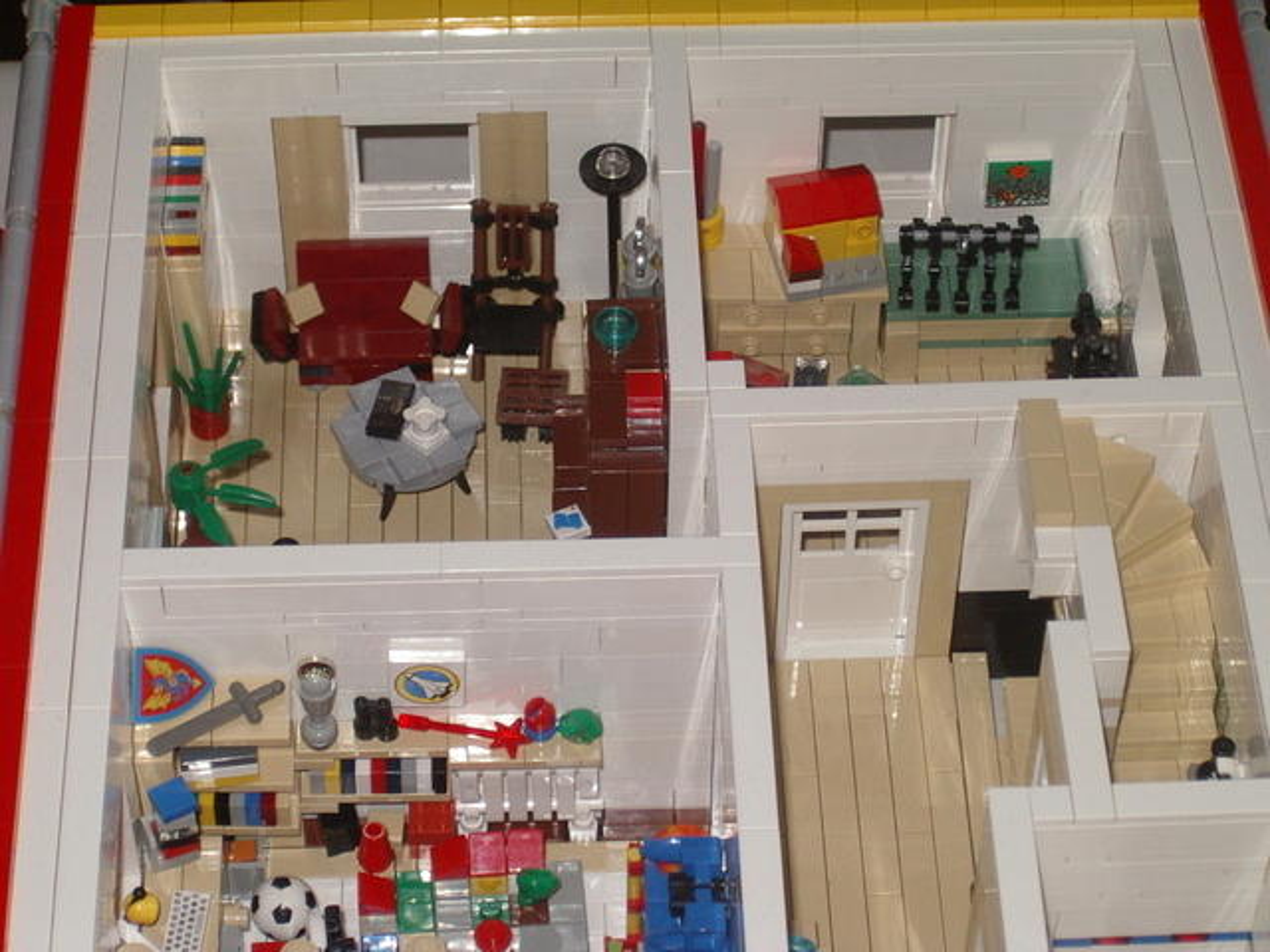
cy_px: 476
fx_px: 3669
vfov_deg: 14.8
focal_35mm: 100
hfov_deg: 19.6
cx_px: 635
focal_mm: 15.2
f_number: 4.6
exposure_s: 1/100
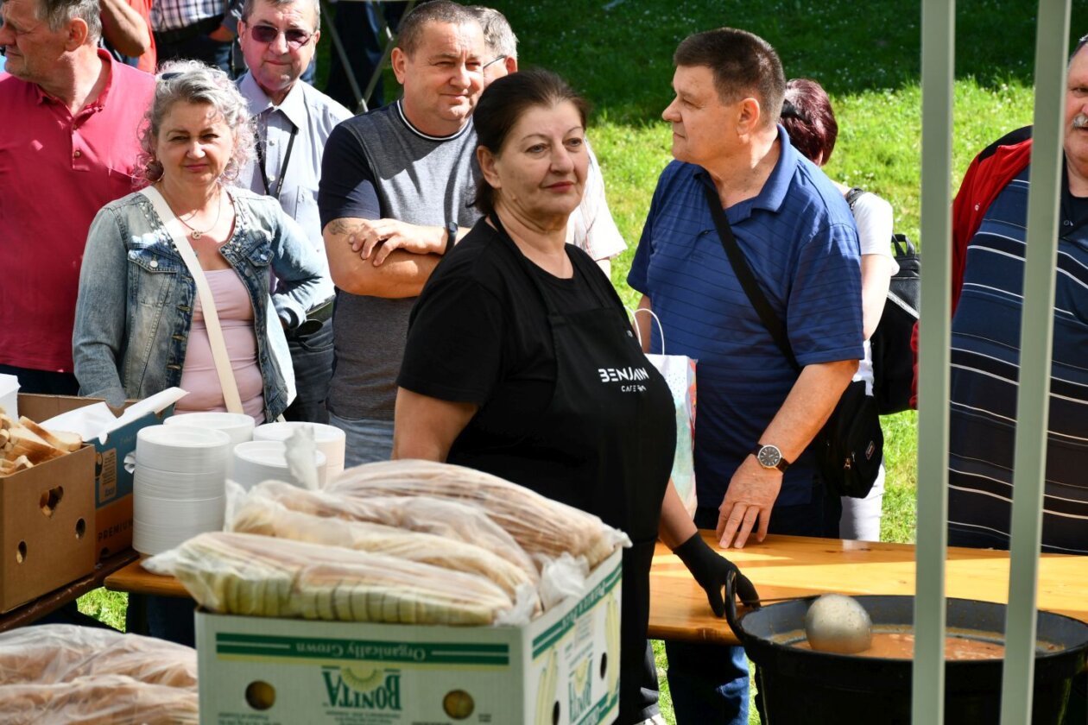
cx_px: 544
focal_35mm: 105
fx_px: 3173
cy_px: 362
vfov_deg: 13.0
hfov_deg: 19.5
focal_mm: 70
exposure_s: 1/250
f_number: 8
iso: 200
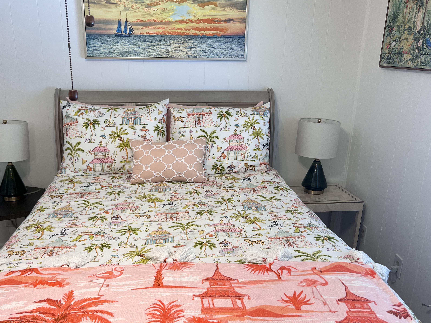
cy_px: 184
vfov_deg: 42.8
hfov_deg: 55.2
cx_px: 190
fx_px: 411
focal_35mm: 33
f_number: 1.5
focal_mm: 5.7
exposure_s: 1/120
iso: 100
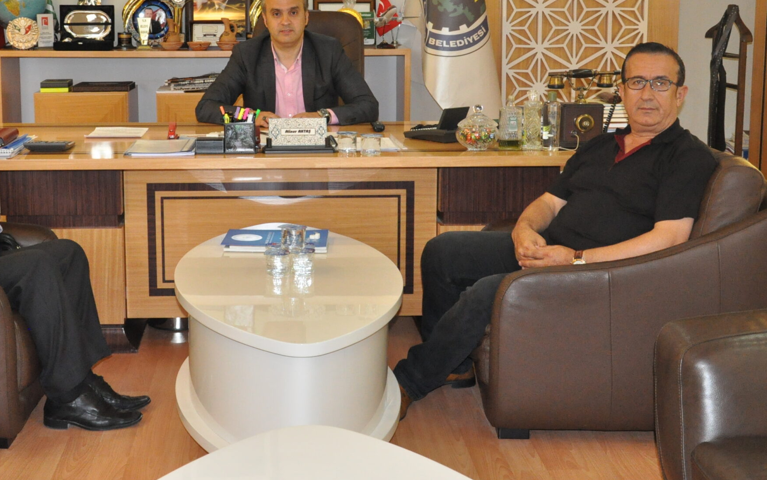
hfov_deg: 36.3
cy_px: 138
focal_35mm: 56
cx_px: 298
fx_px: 1165
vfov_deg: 23.1
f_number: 5.6
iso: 2500
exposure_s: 1/60
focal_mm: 25
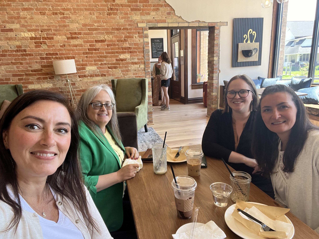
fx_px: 212
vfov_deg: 58.9
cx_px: 160
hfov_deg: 73.9
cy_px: 120
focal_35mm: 23
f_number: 2.2
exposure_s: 1/60
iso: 80
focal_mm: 2.71
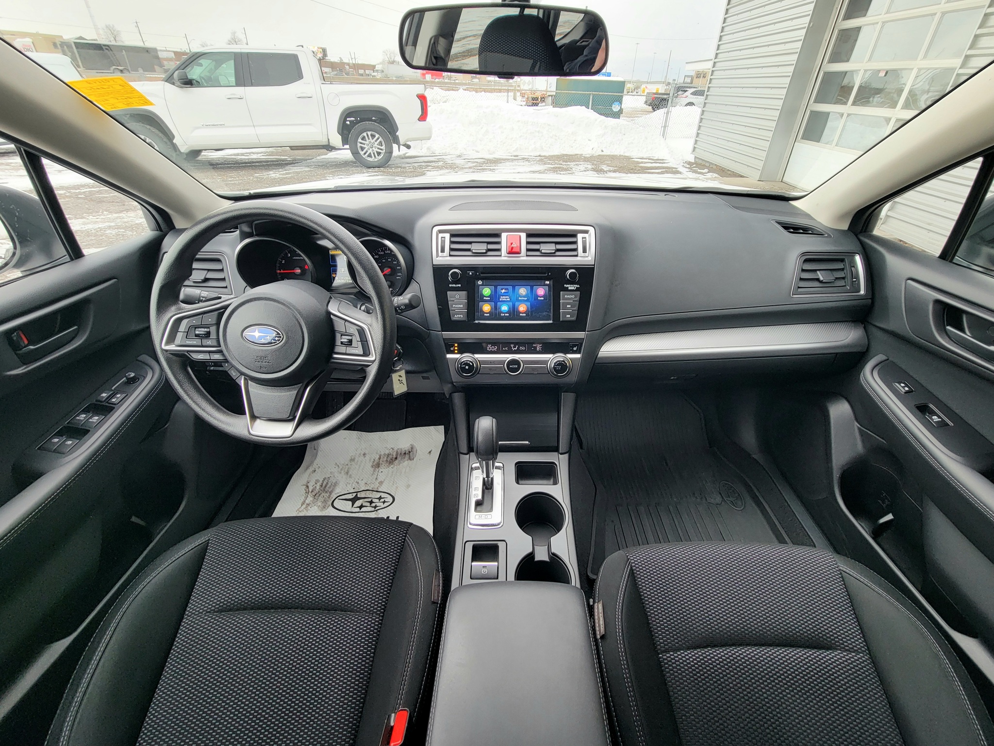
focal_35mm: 13
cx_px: 497
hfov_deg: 106.2
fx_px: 373
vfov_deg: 89.9
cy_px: 373
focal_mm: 2.2
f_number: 2.2
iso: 80
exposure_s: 1/120
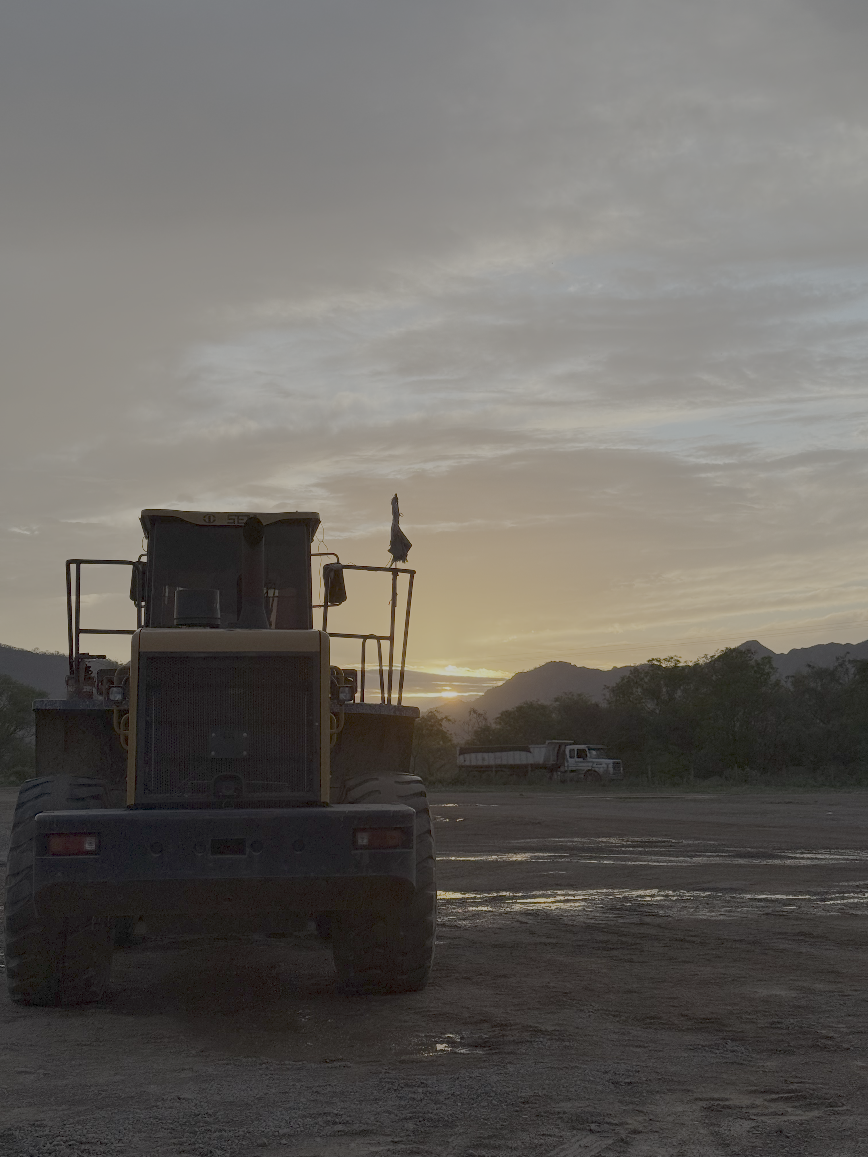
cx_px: 434
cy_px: 578
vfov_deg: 39.7
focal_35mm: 48
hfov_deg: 30.3
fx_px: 1605
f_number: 1.78
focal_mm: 6.76
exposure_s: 1/2273
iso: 64
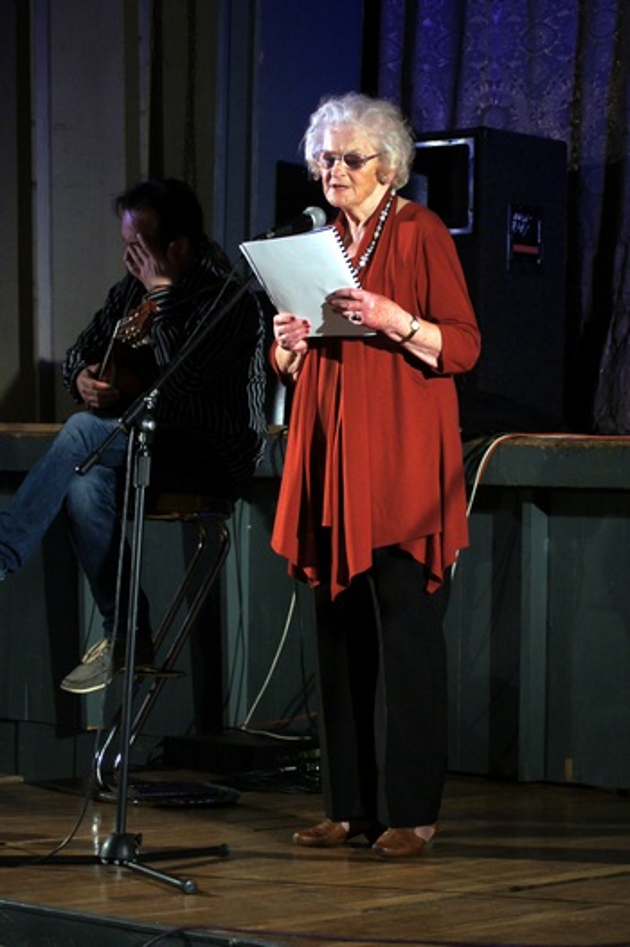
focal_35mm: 82
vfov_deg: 24.6
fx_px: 2168
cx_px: 315
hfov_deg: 16.5
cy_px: 474
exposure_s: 1/100
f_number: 4.5
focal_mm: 55
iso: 800
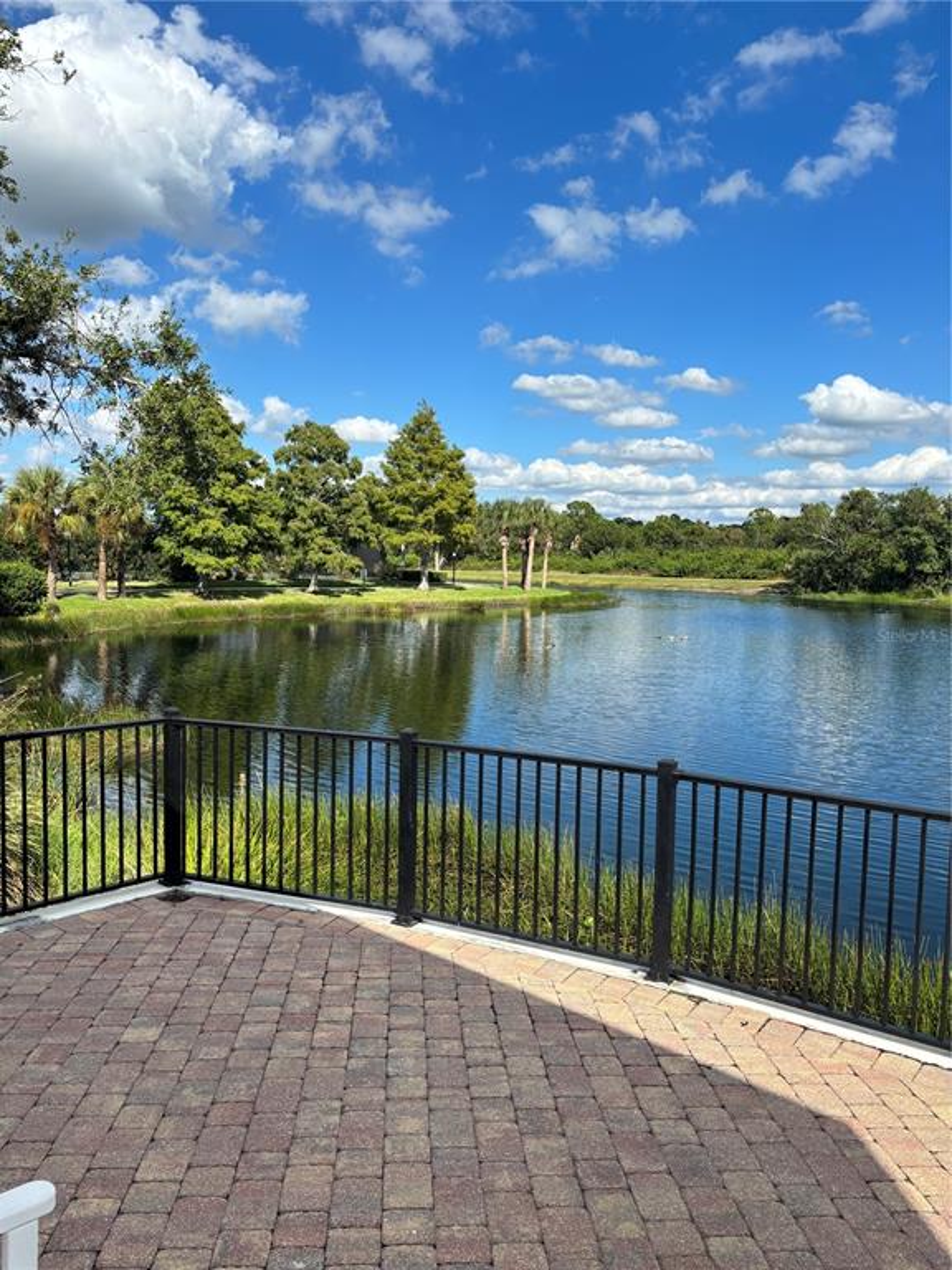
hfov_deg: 53.1
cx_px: 476
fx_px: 953
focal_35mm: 26
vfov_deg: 67.3
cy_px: 635
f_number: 1.6
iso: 50
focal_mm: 5.96
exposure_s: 1/2933
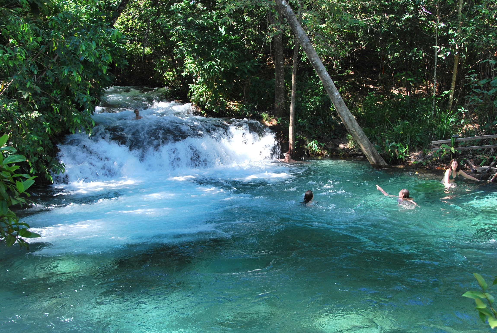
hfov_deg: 49.5
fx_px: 539
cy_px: 166
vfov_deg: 34.3
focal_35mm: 39
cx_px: 248
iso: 200
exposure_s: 1/100
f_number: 5
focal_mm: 26
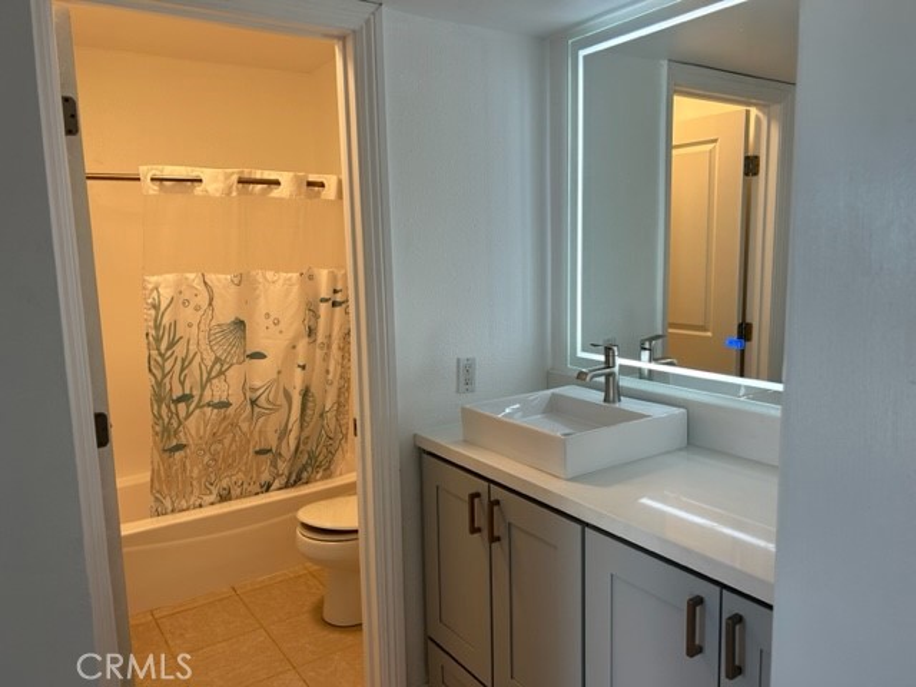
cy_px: 344
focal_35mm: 26
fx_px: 688
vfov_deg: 53.1
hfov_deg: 67.3
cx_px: 458
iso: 64
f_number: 1.5
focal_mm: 5.7
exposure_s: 1/117
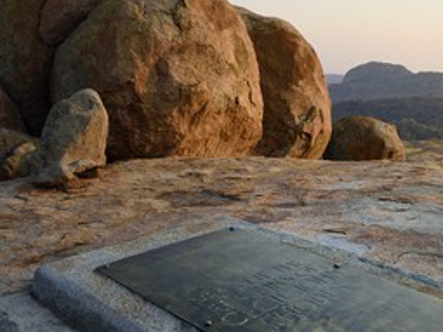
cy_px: 151
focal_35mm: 38
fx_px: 486
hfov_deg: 47.3
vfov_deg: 37.7
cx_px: 328
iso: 400
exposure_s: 1/200
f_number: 9
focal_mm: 24
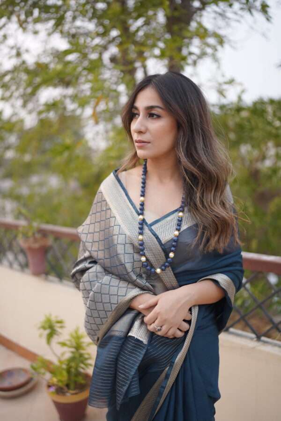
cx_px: 140
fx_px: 410
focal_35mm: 35
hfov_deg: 37.9
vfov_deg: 54.4
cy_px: 210
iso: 320
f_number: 1.4
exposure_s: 1/500
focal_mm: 35
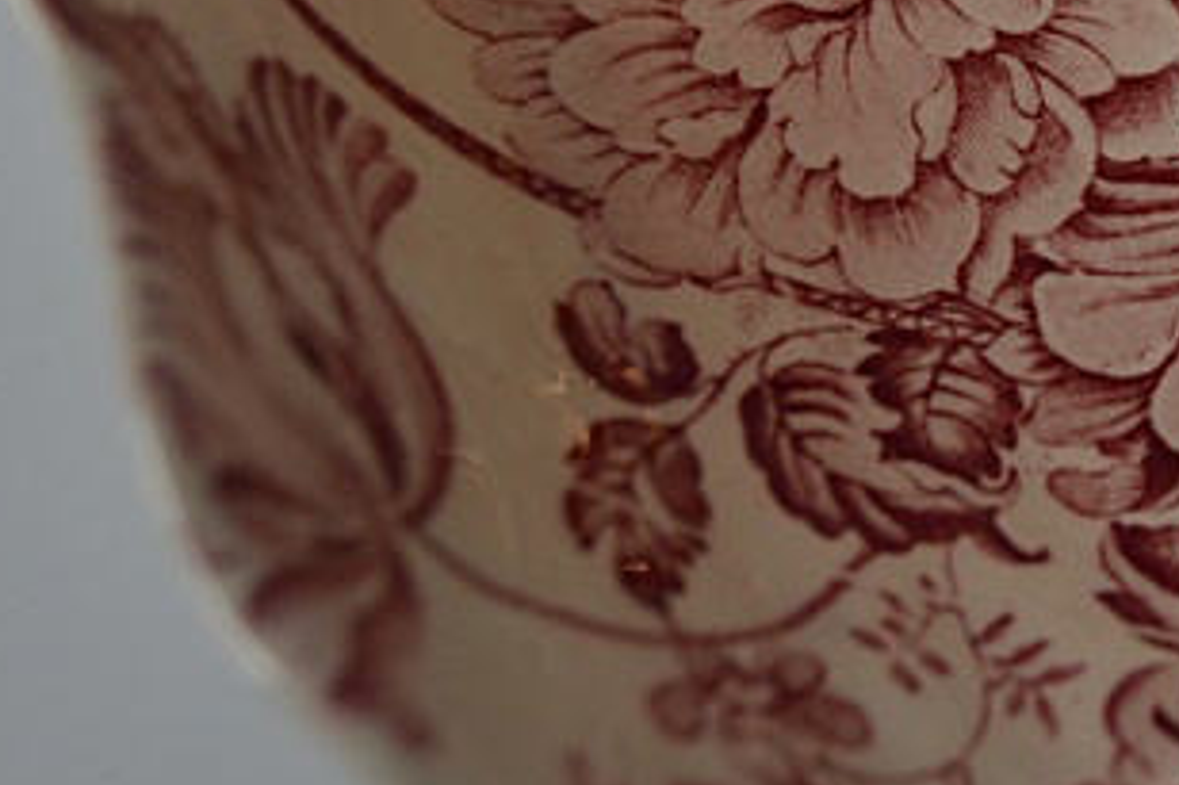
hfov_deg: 18.7
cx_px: 1125
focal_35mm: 107
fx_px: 3502
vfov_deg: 12.7
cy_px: 48
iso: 450
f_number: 3.5
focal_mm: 22
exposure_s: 1/60
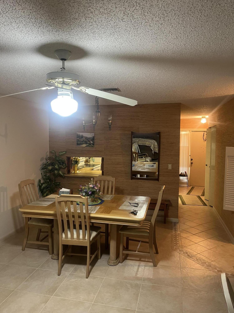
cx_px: 117
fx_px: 234
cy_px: 156
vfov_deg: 67.3
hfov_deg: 53.1
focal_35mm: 26
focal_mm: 5.1
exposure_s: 1/60
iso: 250
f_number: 1.6
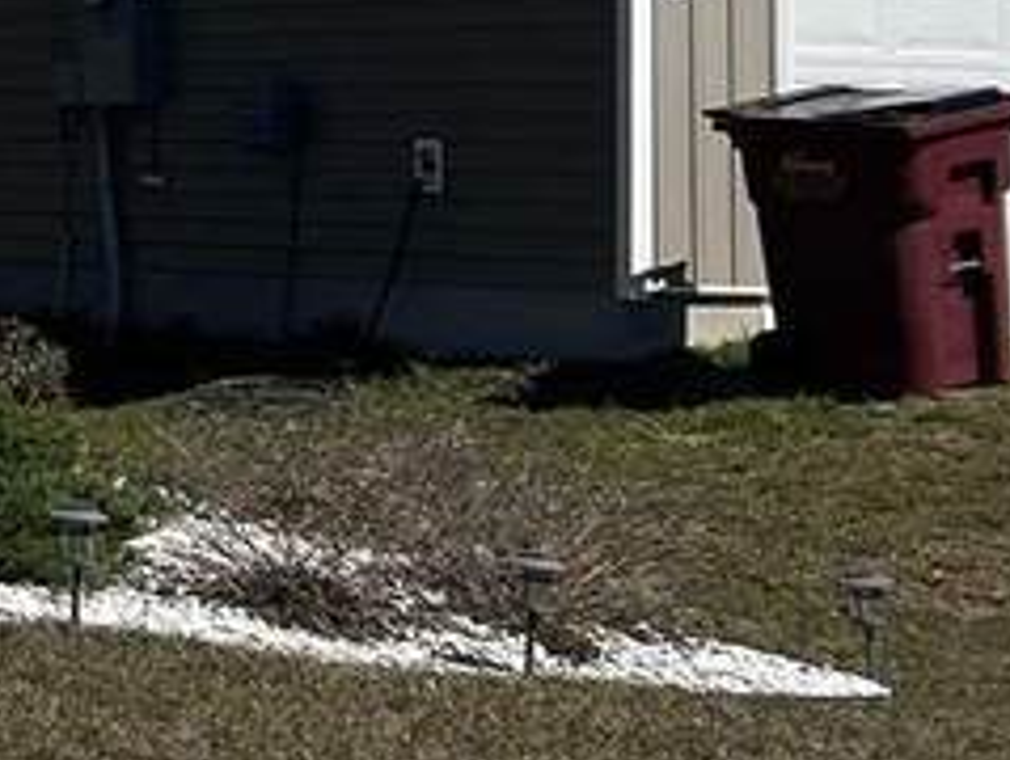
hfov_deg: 11.3
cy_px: -93
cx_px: -1572
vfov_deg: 10.6
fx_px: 4062
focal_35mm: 139
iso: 50
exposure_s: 1/12658
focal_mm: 5.7
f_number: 1.5
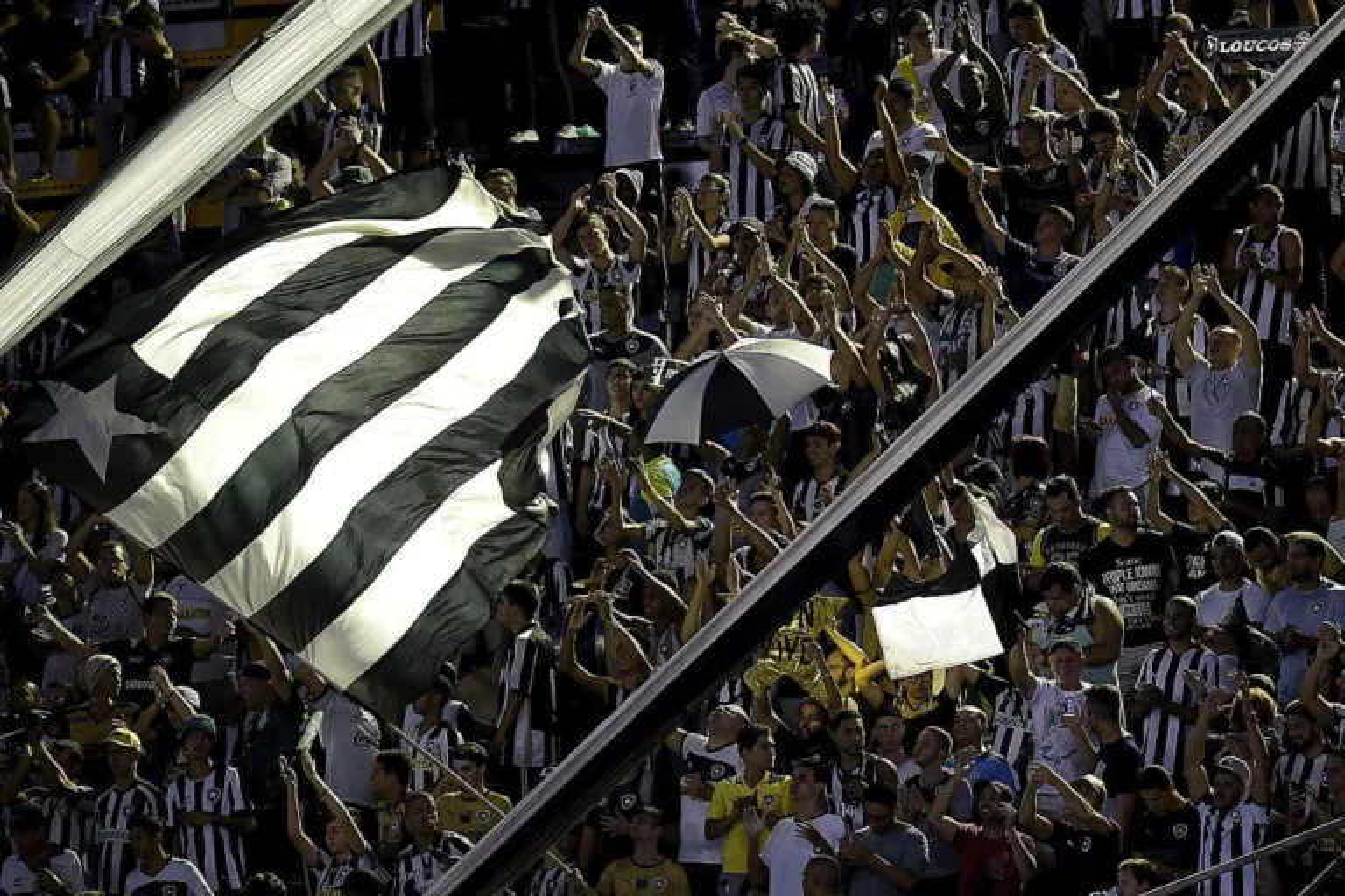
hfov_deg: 5.2
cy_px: 448
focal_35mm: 400
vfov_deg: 3.4
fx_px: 14943
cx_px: 672
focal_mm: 400
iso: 2500
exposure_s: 1/2000
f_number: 2.8
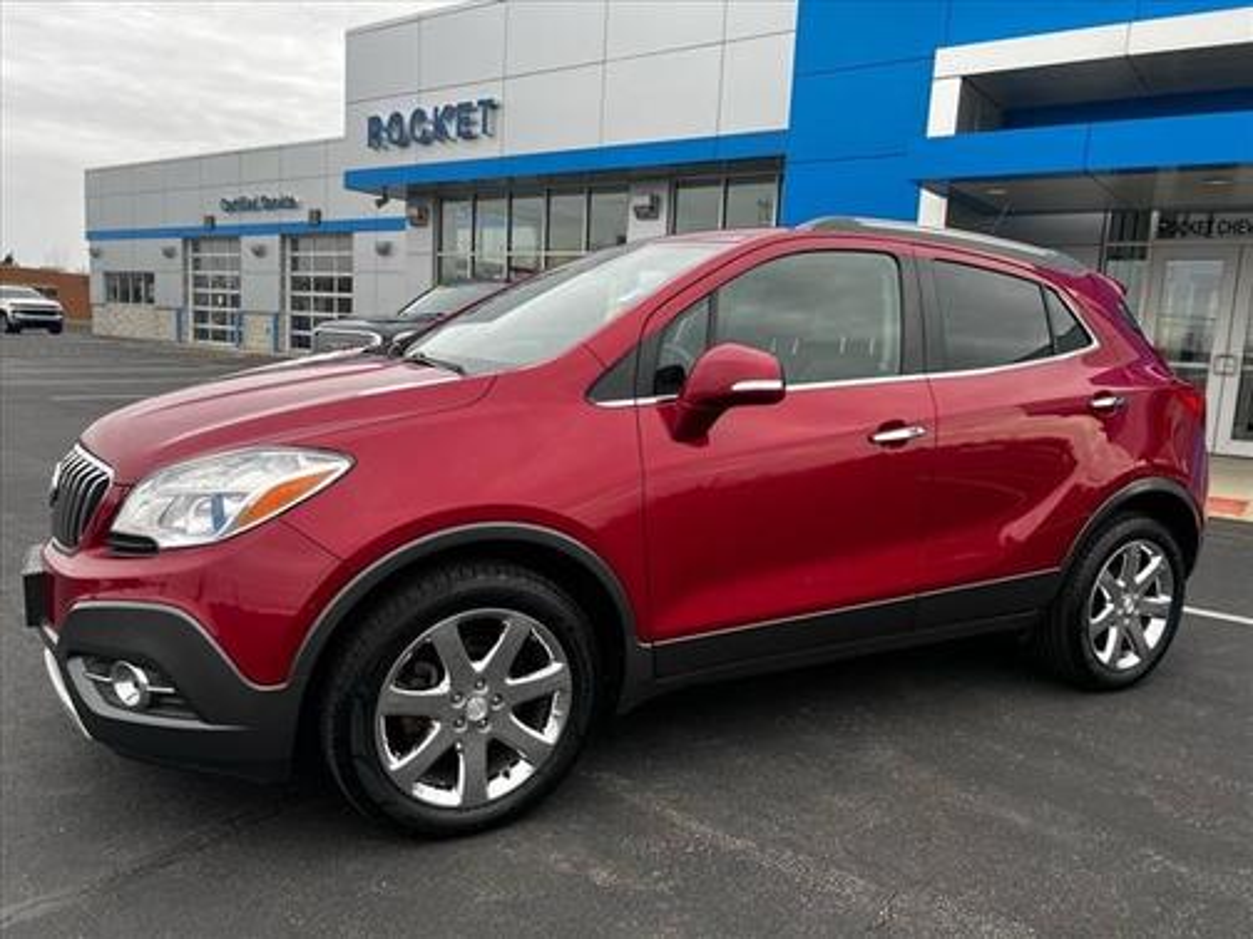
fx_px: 941
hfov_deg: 67.3
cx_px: 626
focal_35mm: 26
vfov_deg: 53.1
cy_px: 470
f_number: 1.5
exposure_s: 1/614
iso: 50
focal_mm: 5.7
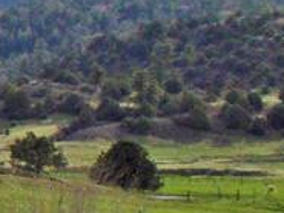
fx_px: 2315
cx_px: -384
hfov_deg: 6.7
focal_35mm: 282
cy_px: 43
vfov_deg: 5.3
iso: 50
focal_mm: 8.44
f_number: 5.1
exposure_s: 1/500
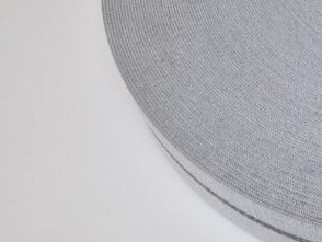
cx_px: 434
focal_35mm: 80
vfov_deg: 18.3
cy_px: 60
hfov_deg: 21.7
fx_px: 745
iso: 50
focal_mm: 5.4
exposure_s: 1/145
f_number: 1.8
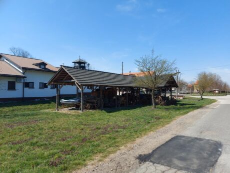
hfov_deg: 71.6
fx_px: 159
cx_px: 115
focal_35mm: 24
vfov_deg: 56.8
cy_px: 86
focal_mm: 5.23
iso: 32
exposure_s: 1/900
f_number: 1.8
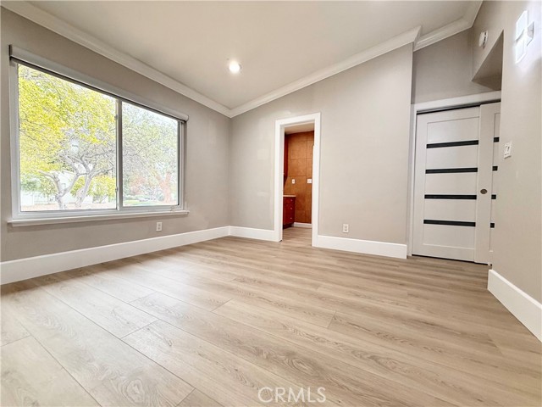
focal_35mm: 14
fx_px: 219
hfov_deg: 102.1
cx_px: 271
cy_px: 204
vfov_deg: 85.7
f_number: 2.2
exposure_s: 1/120
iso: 160
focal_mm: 2.22
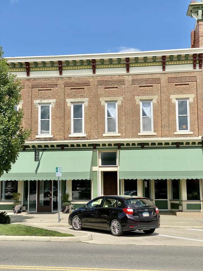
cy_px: 136
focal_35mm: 52
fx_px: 407
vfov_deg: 36.8
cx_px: 102
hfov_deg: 28.0
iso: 20
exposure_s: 1/2083
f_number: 2
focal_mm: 6
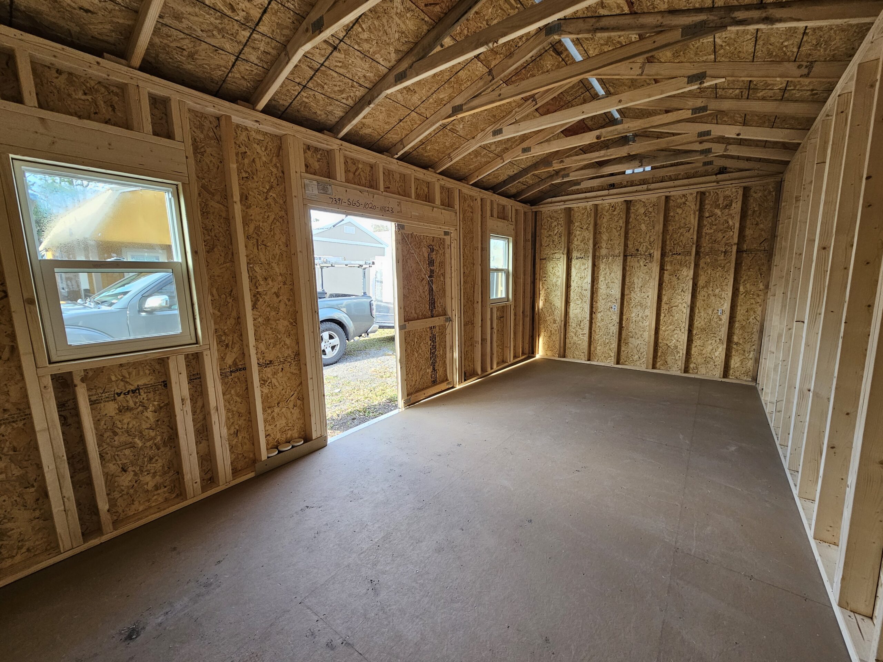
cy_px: 331
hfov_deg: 106.2
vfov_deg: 89.9
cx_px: 442
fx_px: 332
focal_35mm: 13
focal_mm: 2.2
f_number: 2.2
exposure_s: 1/60
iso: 125
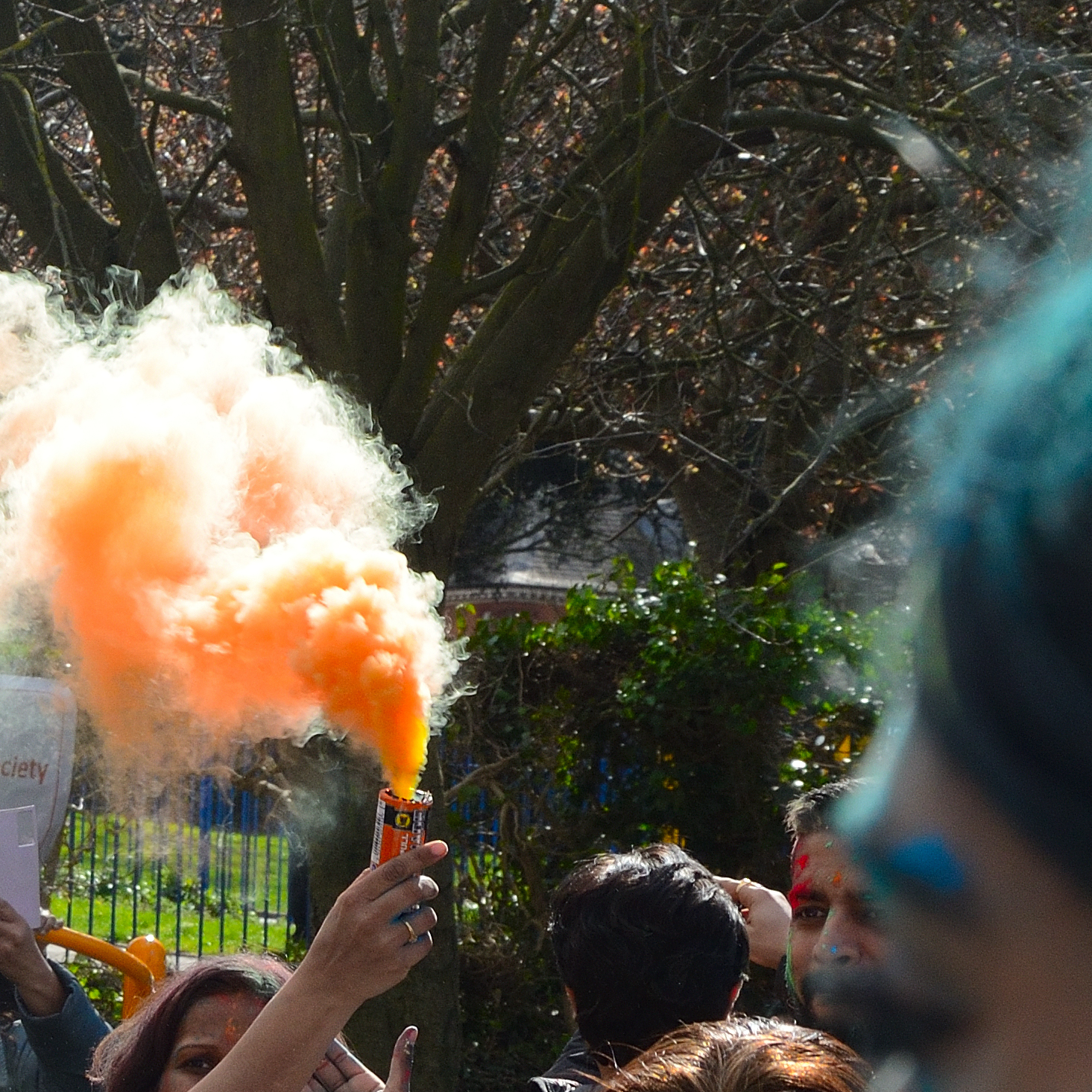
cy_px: 447
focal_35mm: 214
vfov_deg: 8.2
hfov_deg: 8.0
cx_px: -573
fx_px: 7638
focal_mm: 50
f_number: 10
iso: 400
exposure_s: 1/400
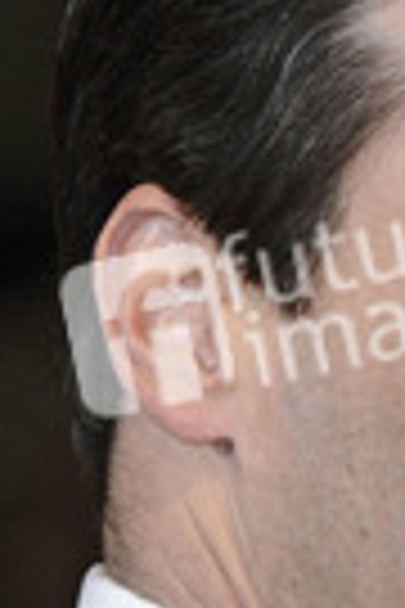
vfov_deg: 2.8
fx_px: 12393
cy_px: 536
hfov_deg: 1.9
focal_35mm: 734
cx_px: 425
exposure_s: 1/200
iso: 320
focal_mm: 165
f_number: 4.5
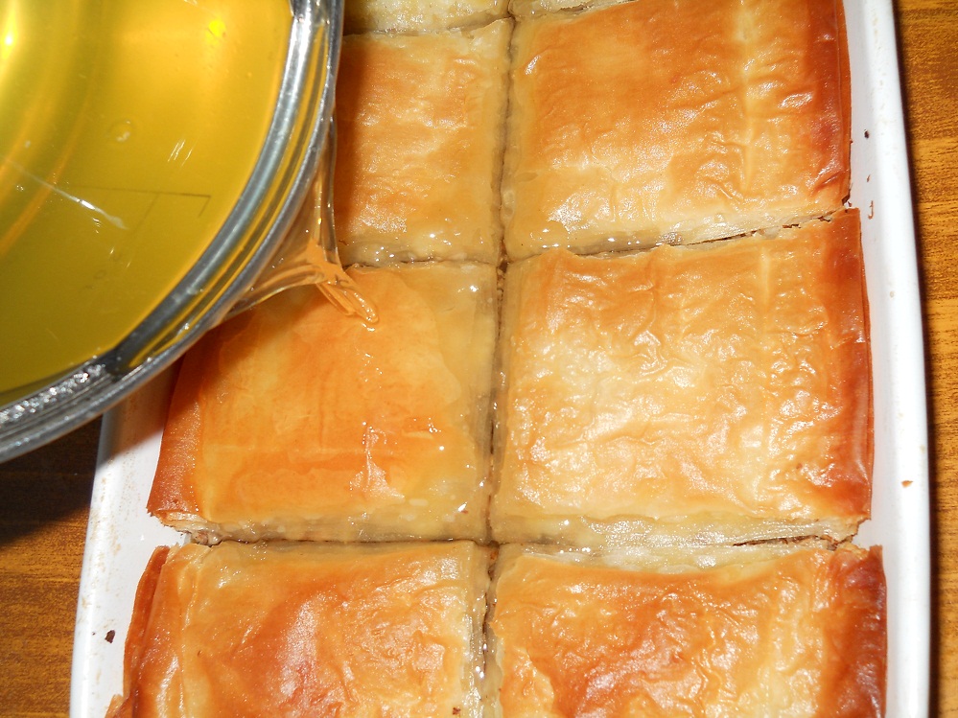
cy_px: 359
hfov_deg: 45.8
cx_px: 479
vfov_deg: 35.1
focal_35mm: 41
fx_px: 1135
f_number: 3.1
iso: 80
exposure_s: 1/30
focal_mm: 6.72
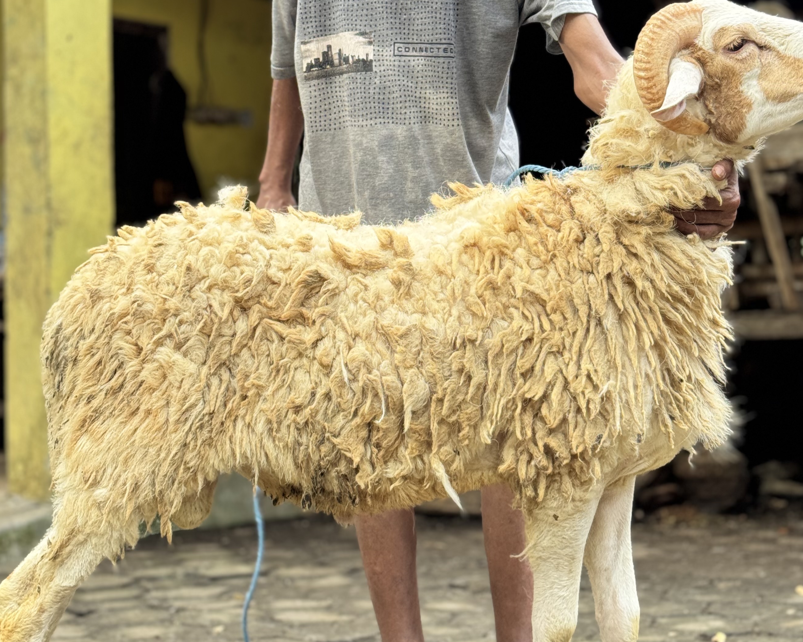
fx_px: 1711
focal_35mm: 72
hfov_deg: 26.4
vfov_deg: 21.2
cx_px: 440
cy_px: 228
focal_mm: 6.76
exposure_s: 1/60
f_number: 1.78
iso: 100
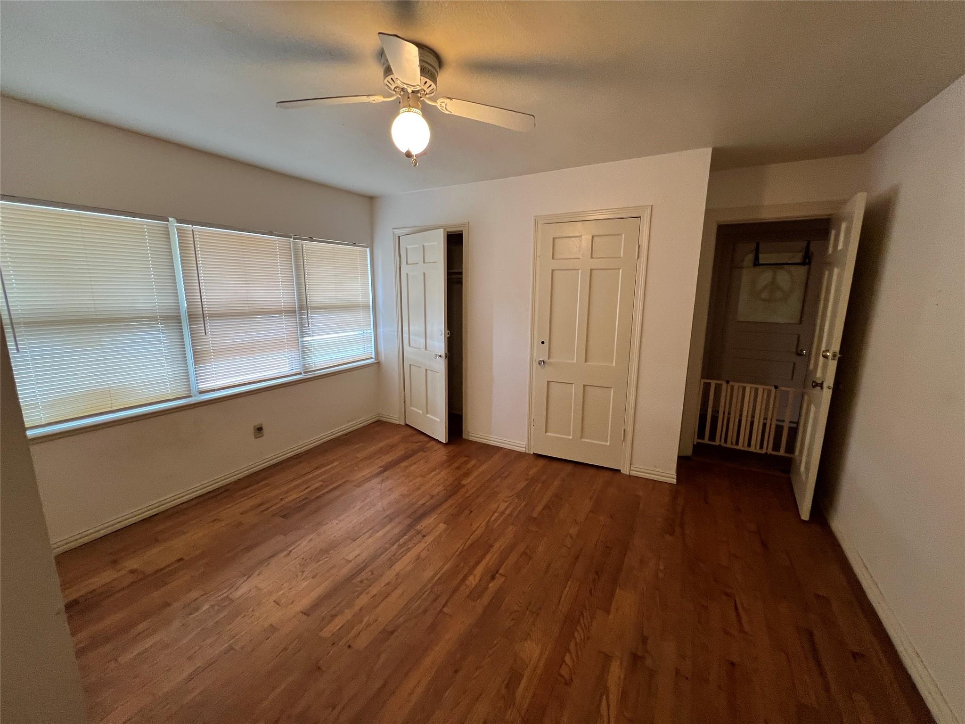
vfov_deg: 89.9
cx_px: 482
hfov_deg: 106.2
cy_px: 362
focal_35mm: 13
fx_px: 362
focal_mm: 1.57
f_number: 1.8
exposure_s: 1/60
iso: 250
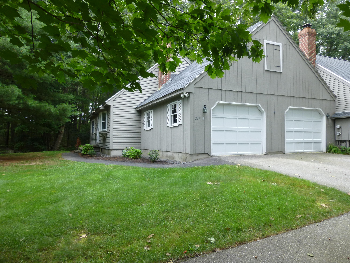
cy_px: 132
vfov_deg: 54.9
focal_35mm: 25
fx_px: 253
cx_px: 175
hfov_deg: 69.4
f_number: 3.1
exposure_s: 1/60
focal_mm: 4.5
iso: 125
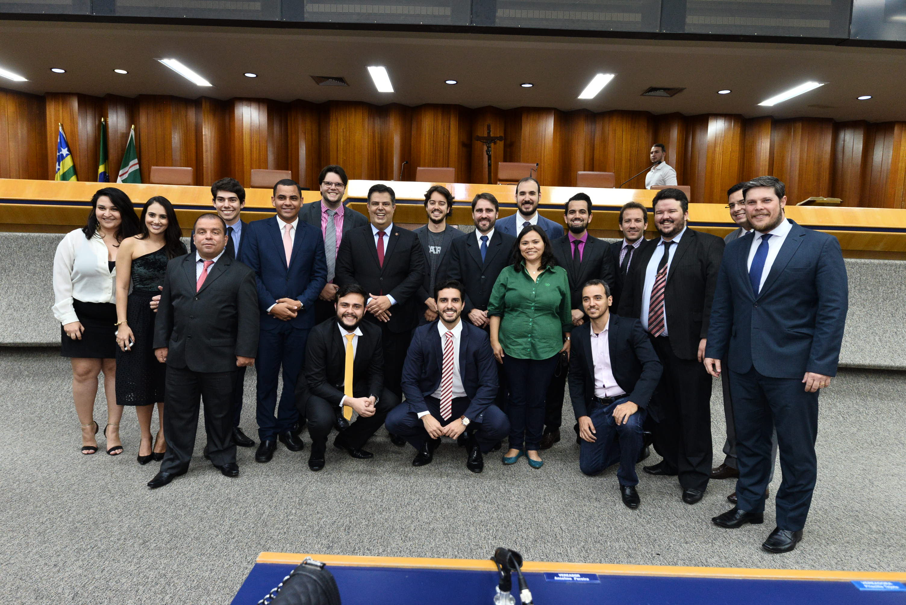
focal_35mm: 22
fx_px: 554
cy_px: 302
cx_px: 453
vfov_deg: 57.3
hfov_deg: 78.6
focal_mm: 22
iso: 1600
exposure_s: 1/60
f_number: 5.6
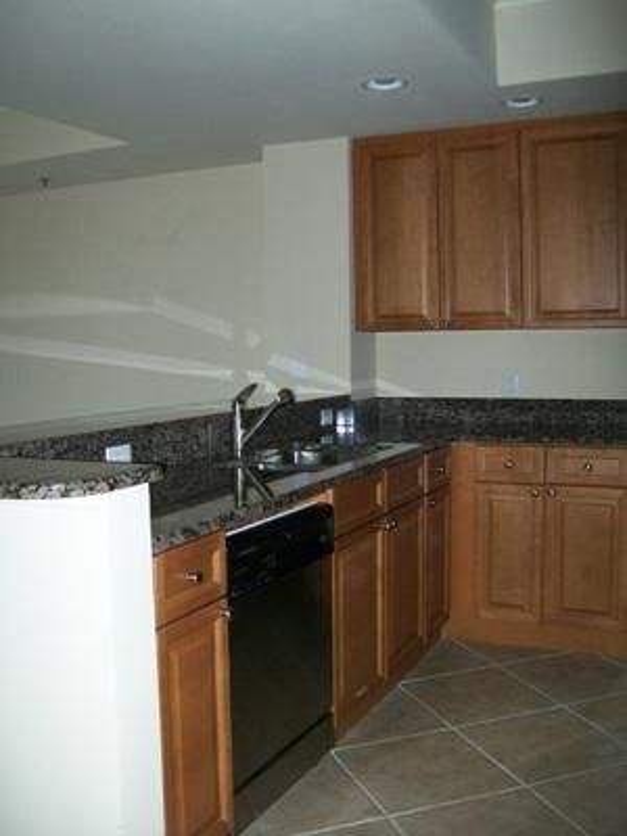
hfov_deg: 39.7
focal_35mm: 36
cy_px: 418
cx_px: 314
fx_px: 869
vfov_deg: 51.4
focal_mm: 6
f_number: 2.7
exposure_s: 1/60
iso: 160
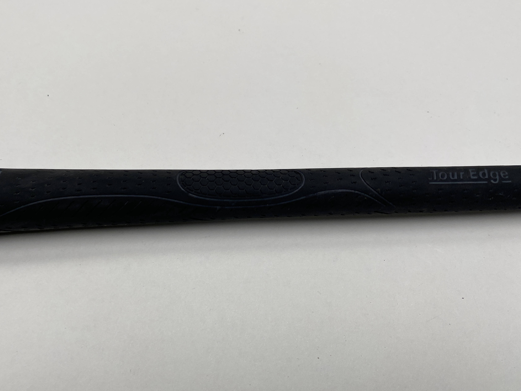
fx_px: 467
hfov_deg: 58.2
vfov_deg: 45.4
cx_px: 228
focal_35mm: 31
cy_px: 205
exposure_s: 1/380
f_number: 1.8
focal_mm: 4.25
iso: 32
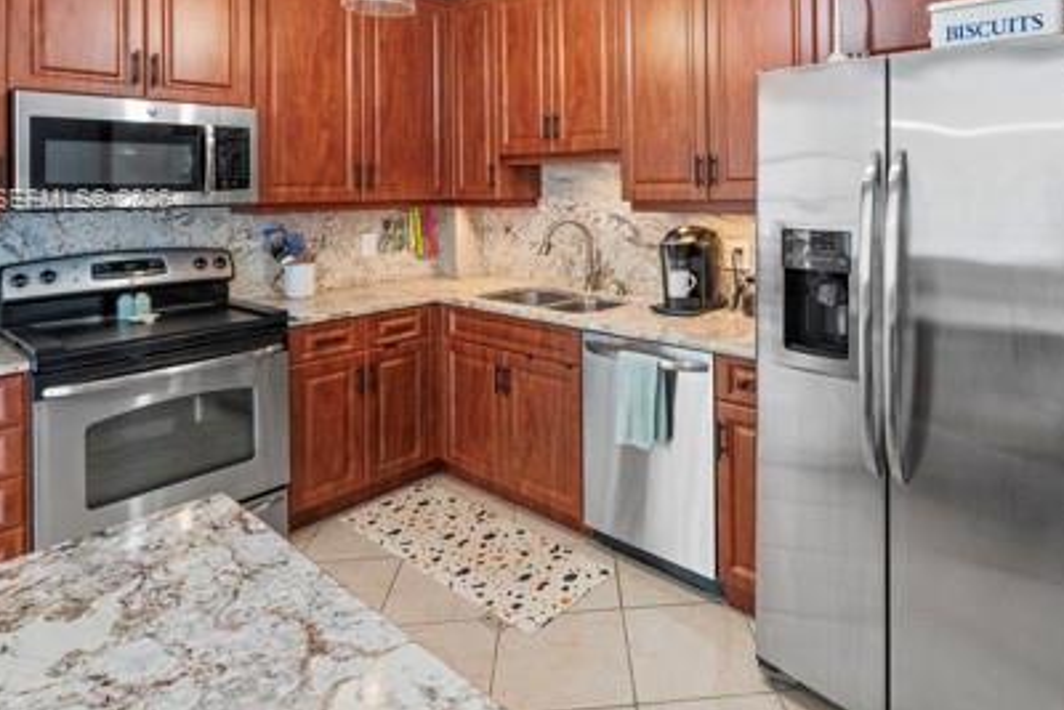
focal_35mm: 21
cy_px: 202
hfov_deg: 80.1
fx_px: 621
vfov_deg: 57.3
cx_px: 646
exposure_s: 1/15
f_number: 8
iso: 2500
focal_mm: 14
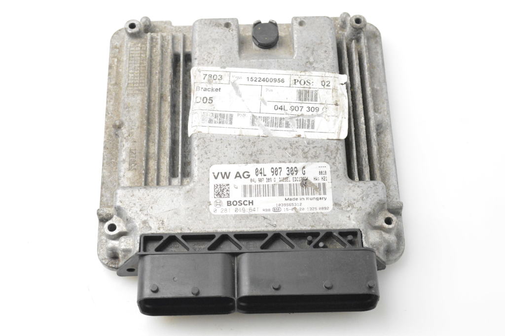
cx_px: 252
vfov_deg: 21.6
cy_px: 168
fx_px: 883
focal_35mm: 63
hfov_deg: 31.9
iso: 6400
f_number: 8
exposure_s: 1/250
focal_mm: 42
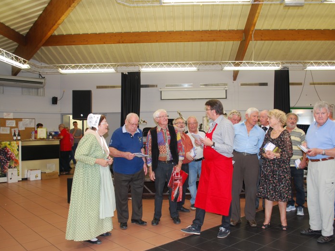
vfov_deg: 46.8
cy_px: 129
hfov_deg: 60.0
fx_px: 290
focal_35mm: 30
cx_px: 173
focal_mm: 18
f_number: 3.5
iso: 320
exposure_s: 1/60
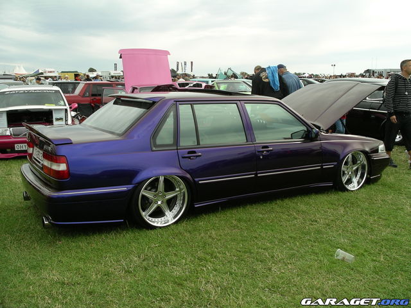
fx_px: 439
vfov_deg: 38.7
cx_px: 206
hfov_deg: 50.1
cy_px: 154
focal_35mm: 37
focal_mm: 7.8
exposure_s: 1/250
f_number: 5
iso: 64
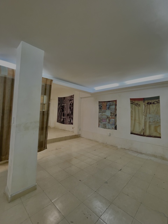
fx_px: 84
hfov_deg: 89.9
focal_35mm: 13
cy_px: 112
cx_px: 84
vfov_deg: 106.2
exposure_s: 1/60
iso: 640
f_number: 2.4
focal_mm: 1.54
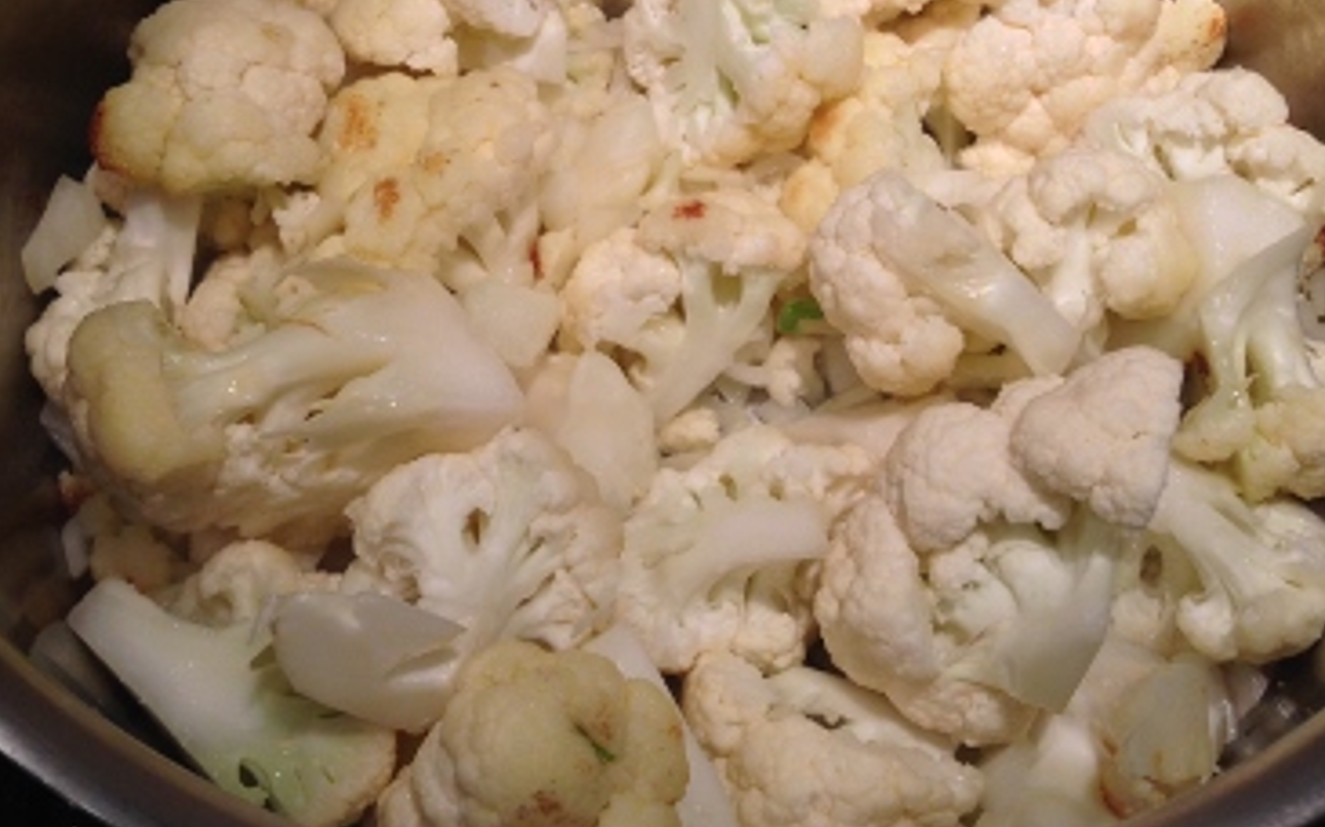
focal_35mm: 46
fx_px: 1661
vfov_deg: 27.7
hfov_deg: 43.5
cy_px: 239
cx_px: 719
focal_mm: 4.12
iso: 64
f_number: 2.4
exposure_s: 1/40
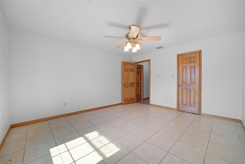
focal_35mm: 14
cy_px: 82
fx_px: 95
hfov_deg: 104.3
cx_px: 122
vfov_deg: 81.2
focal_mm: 14
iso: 100
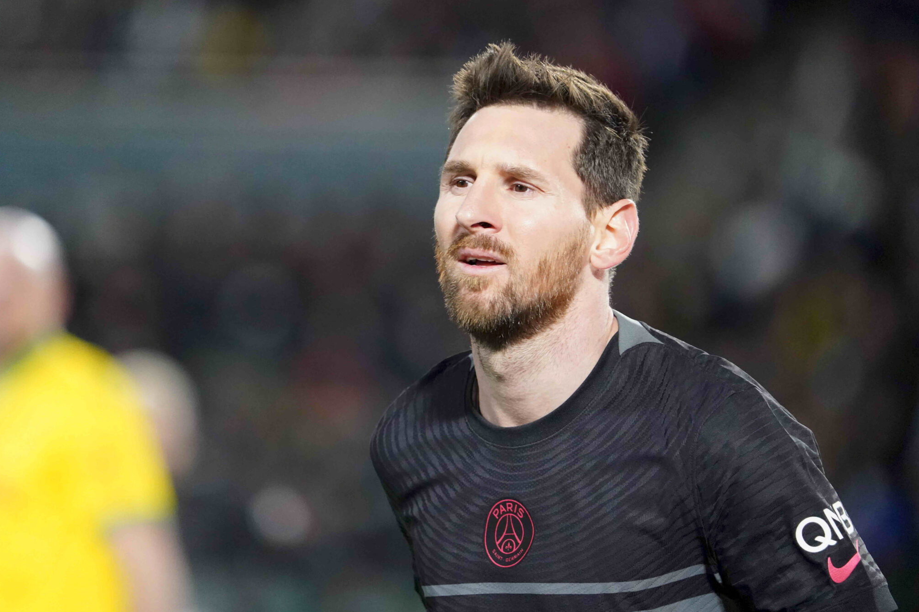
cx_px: 460
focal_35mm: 609
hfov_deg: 3.4
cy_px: 303
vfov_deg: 2.3
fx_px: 15544
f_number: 6.3
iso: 12800
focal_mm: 600
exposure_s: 1/1000
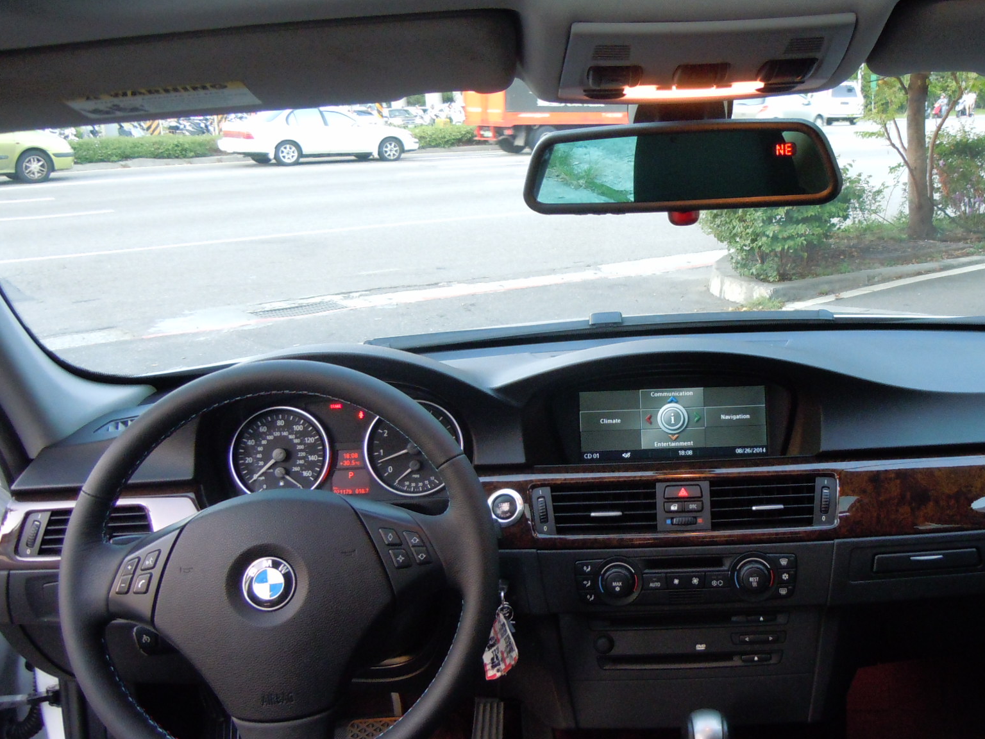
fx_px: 1138
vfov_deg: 36.0
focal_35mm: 40
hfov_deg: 46.2
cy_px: 370
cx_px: 645
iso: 400
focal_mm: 5.4
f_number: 3.5
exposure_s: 1/15
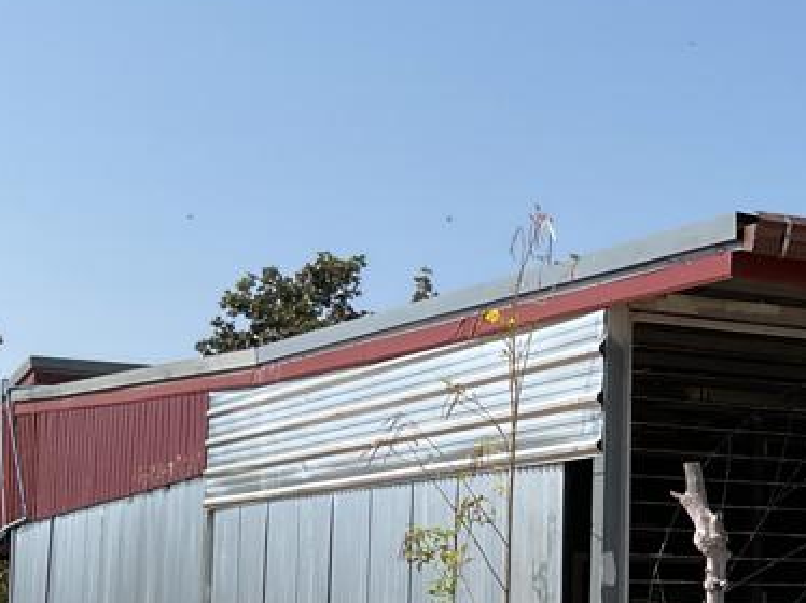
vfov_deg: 16.5
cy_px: 450
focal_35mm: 89
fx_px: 2071
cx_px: 917
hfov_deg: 20.8
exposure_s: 1/1984
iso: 16
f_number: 1.8
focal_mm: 3
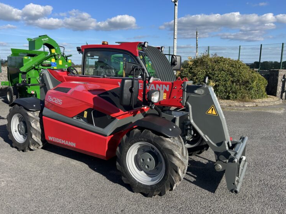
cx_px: 140
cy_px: 105
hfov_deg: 65.3
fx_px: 223
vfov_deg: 51.4
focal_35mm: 27
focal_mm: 5.7
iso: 50
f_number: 1.5
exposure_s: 1/2571
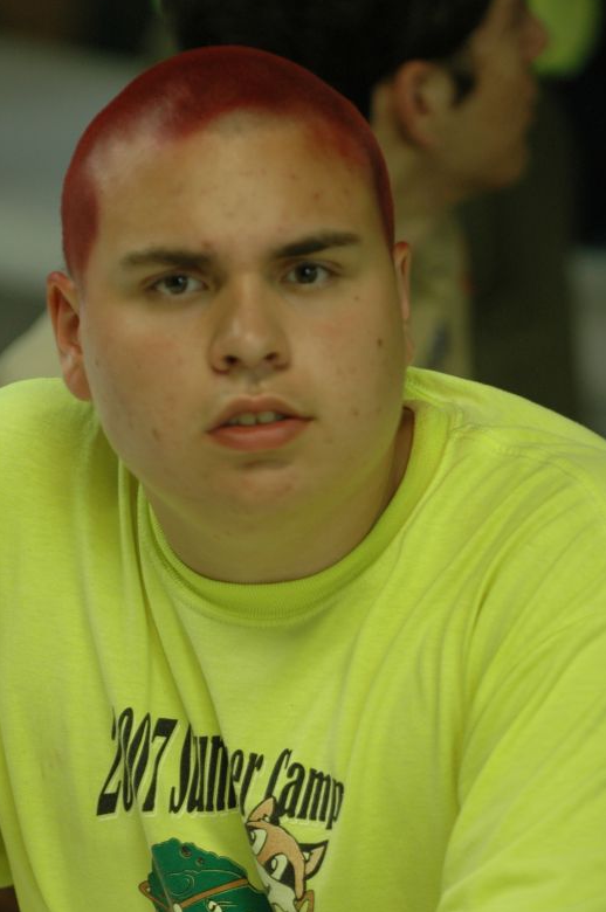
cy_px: 543
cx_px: 243
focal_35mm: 315
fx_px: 7974
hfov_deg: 4.4
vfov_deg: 6.5
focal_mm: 160
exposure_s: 1/30
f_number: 2.8
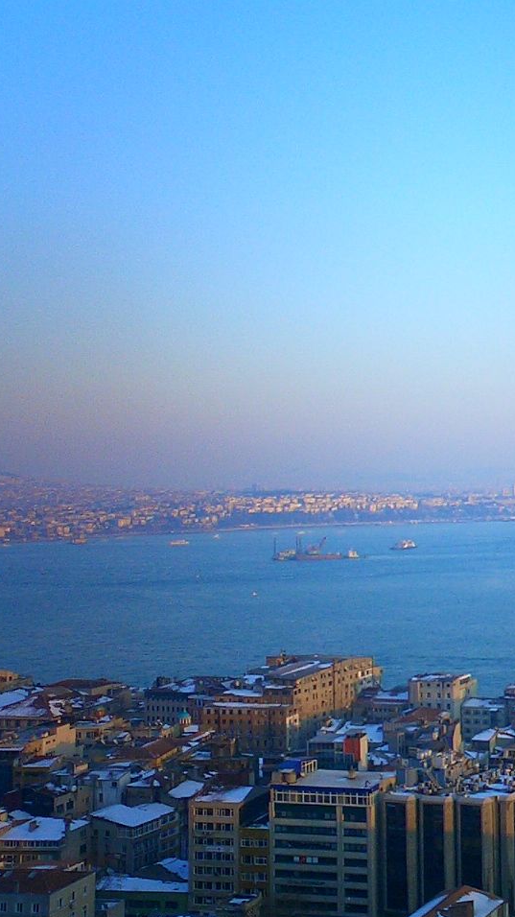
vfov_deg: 38.5
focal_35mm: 54
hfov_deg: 21.3
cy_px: 459
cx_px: 541
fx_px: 1312
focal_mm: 5.6
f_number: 3.5
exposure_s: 1/250
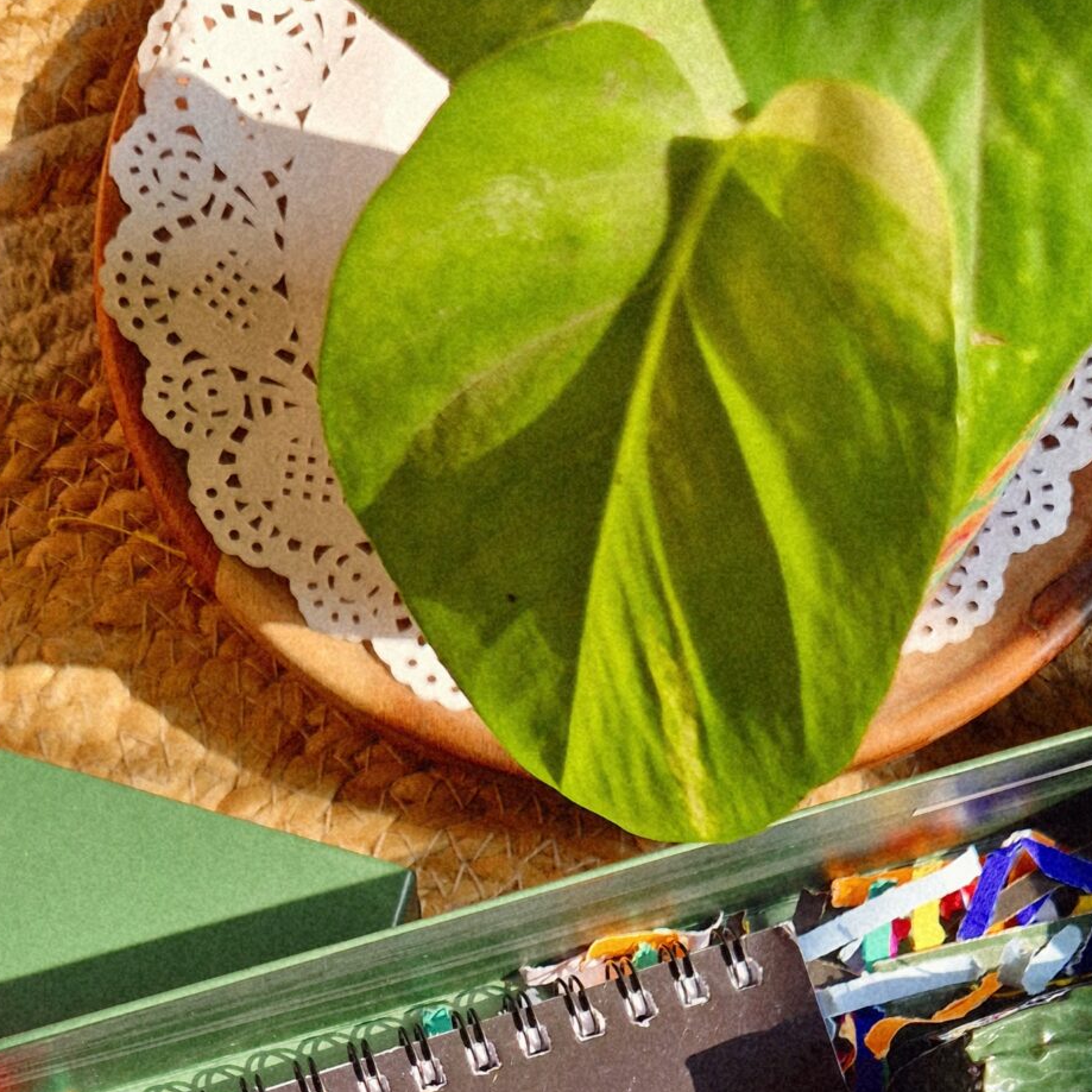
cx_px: 490
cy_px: 1321
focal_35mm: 59
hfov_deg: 29.1
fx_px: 2106
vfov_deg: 25.9
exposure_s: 1/342
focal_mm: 5.4
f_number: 1.8
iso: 25
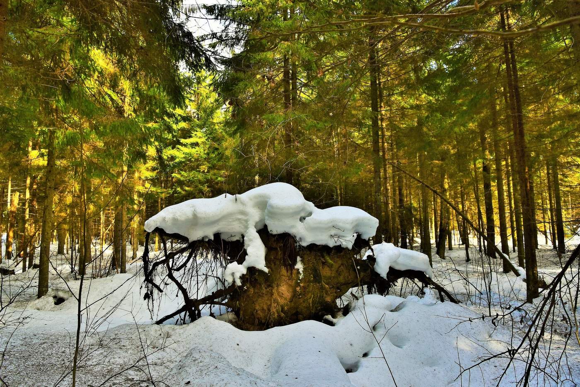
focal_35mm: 24
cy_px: 194
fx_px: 387
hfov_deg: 73.7
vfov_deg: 53.2
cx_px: 290
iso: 280
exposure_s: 1/180
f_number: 6.7
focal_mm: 24
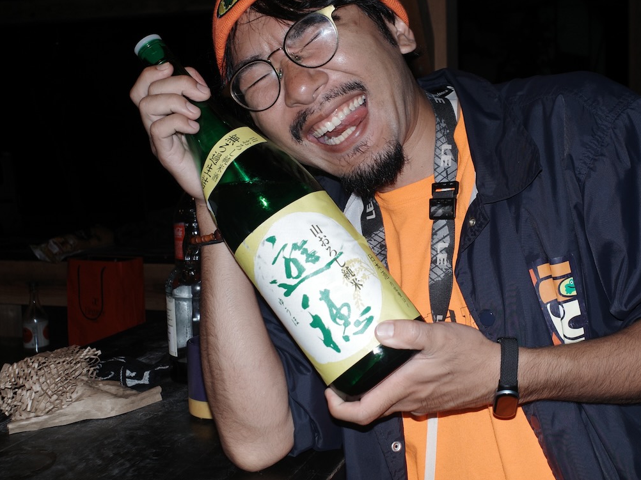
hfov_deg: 43.5
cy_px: 200
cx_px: 404
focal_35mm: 43
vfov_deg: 33.5
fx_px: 796
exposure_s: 1/60
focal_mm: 18.3
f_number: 5
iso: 250
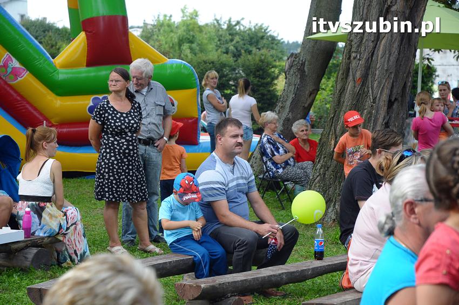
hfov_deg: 19.5
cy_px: 152
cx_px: 230
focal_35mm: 105
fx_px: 1337
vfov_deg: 13.0
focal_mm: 70
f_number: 5.6
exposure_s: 1/500
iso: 640
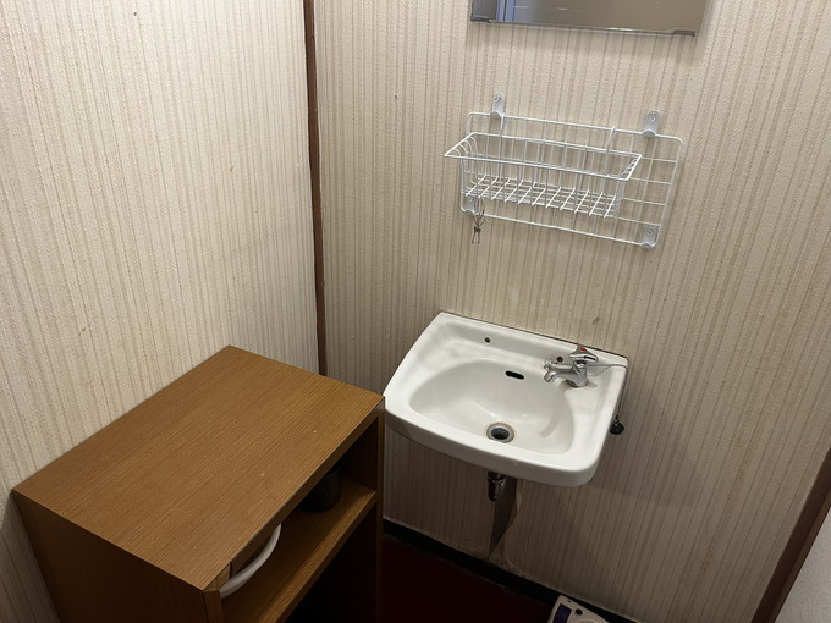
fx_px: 624
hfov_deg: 67.3
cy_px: 312
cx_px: 416
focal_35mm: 26
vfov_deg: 53.1
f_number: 1.6
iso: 200
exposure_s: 1/60
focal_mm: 5.1
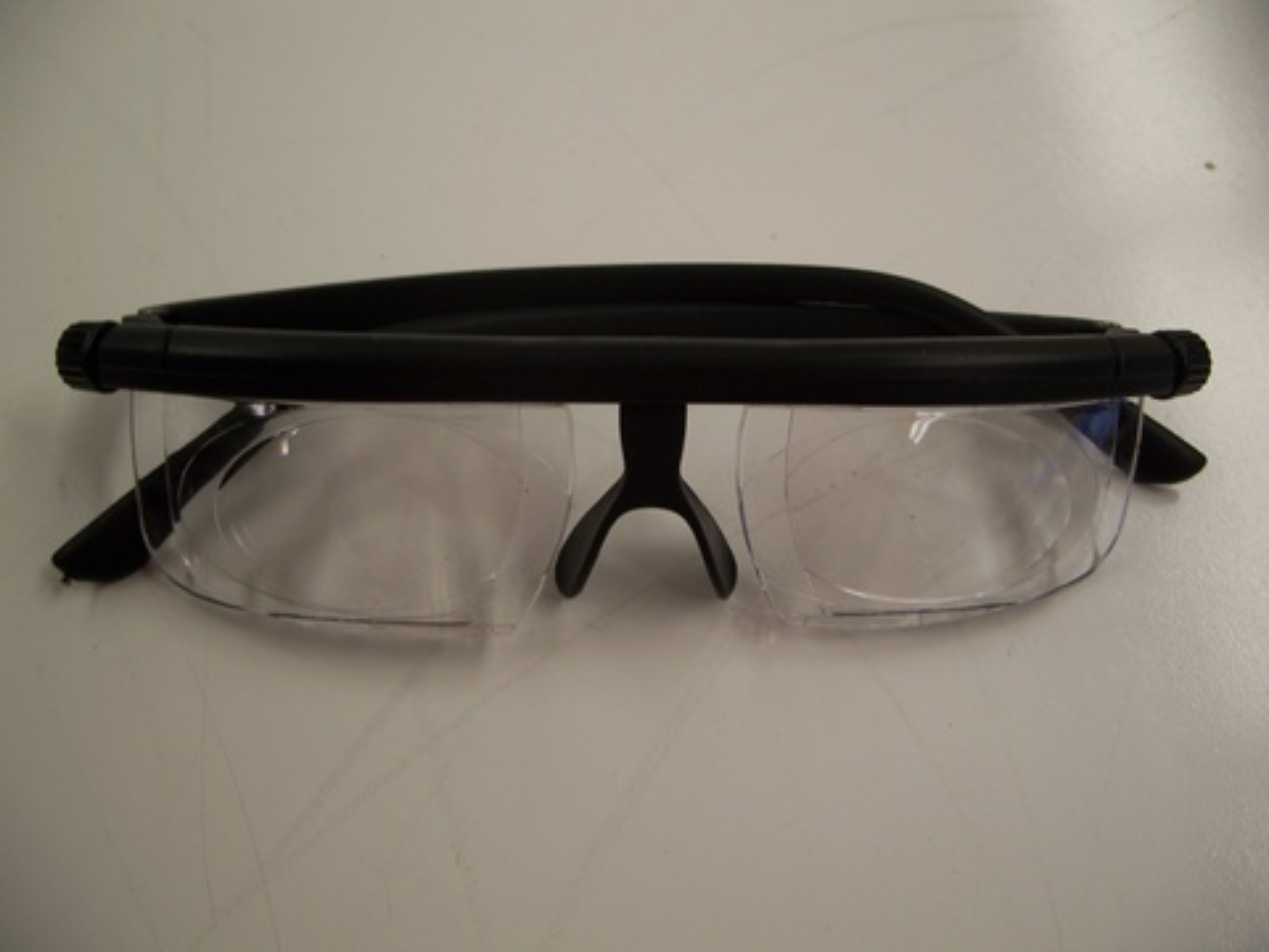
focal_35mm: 37
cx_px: 634
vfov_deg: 38.7
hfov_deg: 50.1
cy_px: 476
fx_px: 1356
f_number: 2.8
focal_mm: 7.8
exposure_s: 1/30
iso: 64
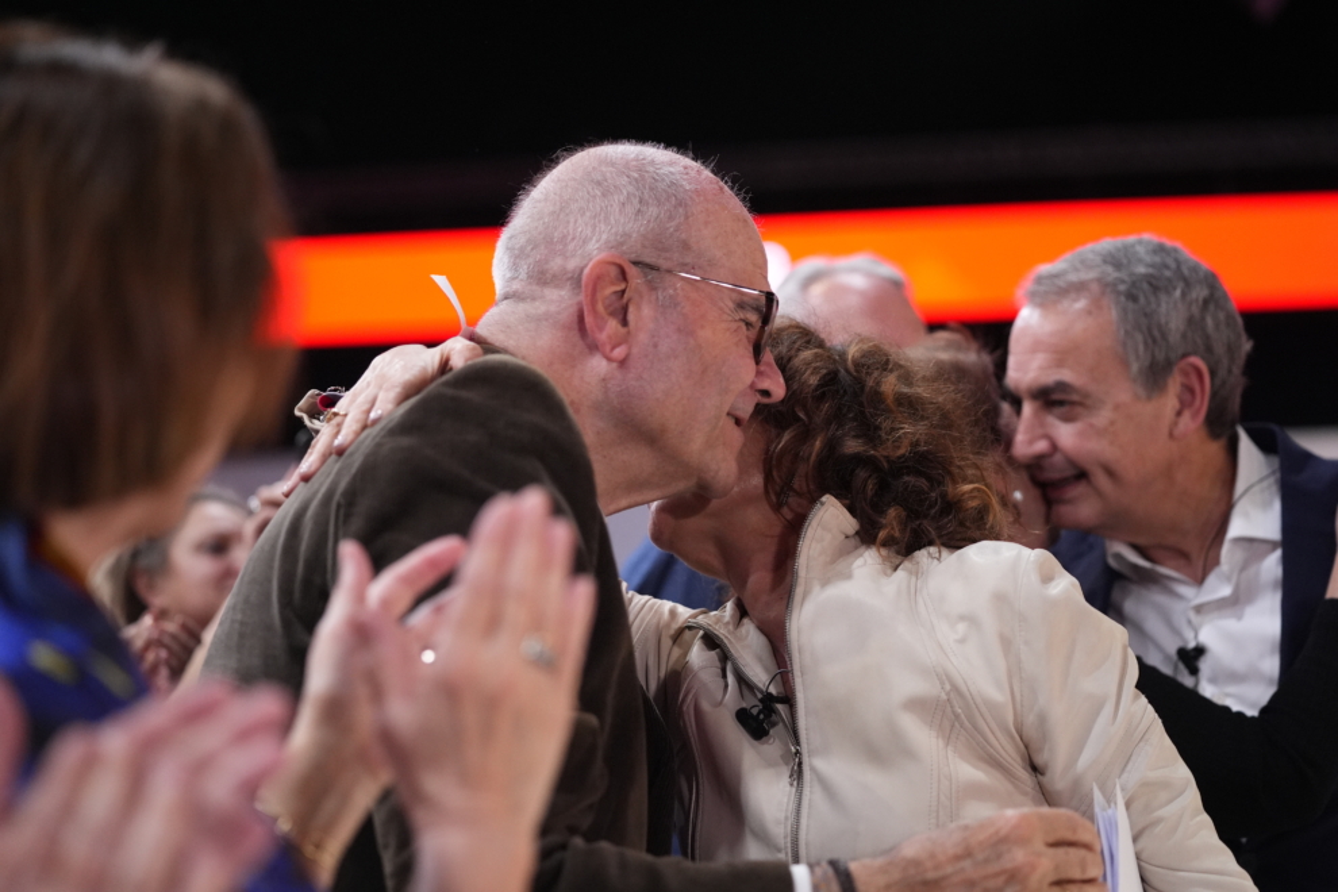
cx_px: 669
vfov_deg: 18.9
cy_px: 446
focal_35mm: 72
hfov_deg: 28.1
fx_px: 2676
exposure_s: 1/320
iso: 4000
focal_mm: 72
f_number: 2.8
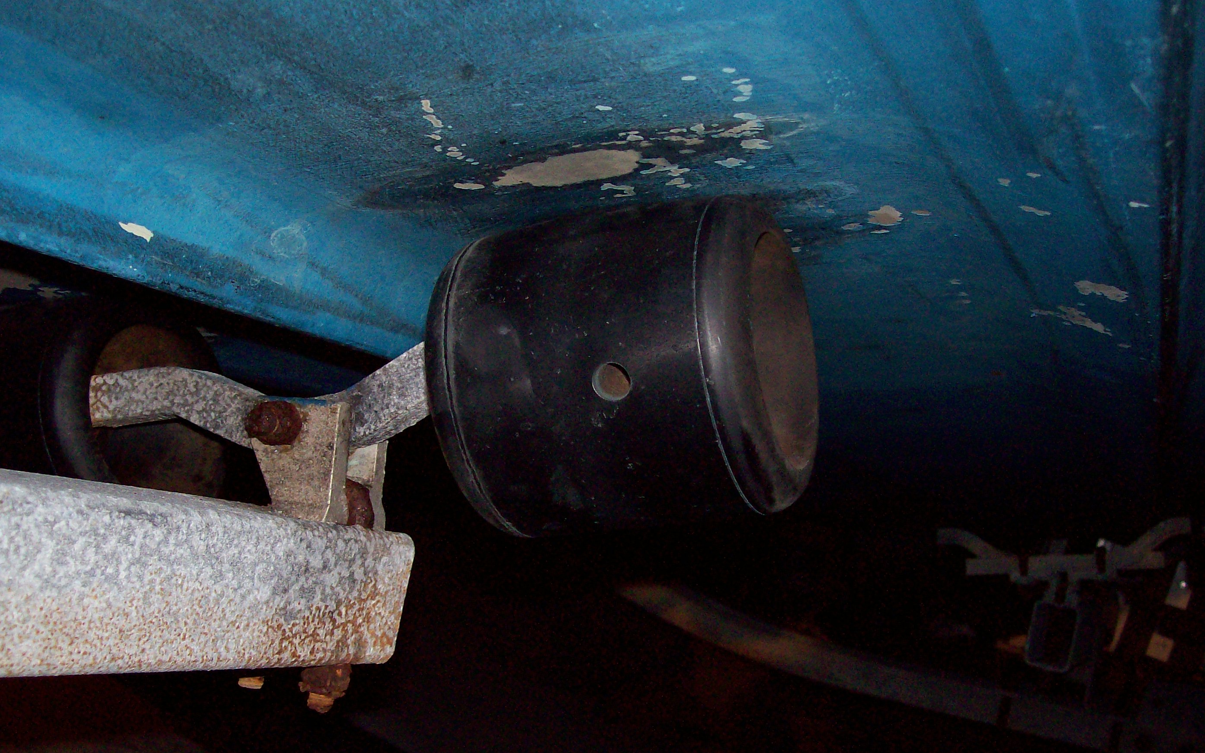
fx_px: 1281
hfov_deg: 50.4
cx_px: 595
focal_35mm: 39
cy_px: 427
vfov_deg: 32.7
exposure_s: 1/64
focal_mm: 6
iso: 140
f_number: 2.7
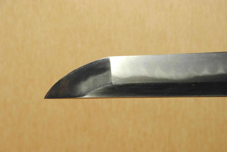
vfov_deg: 9.2
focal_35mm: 150
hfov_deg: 13.7
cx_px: 114
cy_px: 76
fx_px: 947
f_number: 11
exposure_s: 1/2
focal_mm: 100
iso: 320
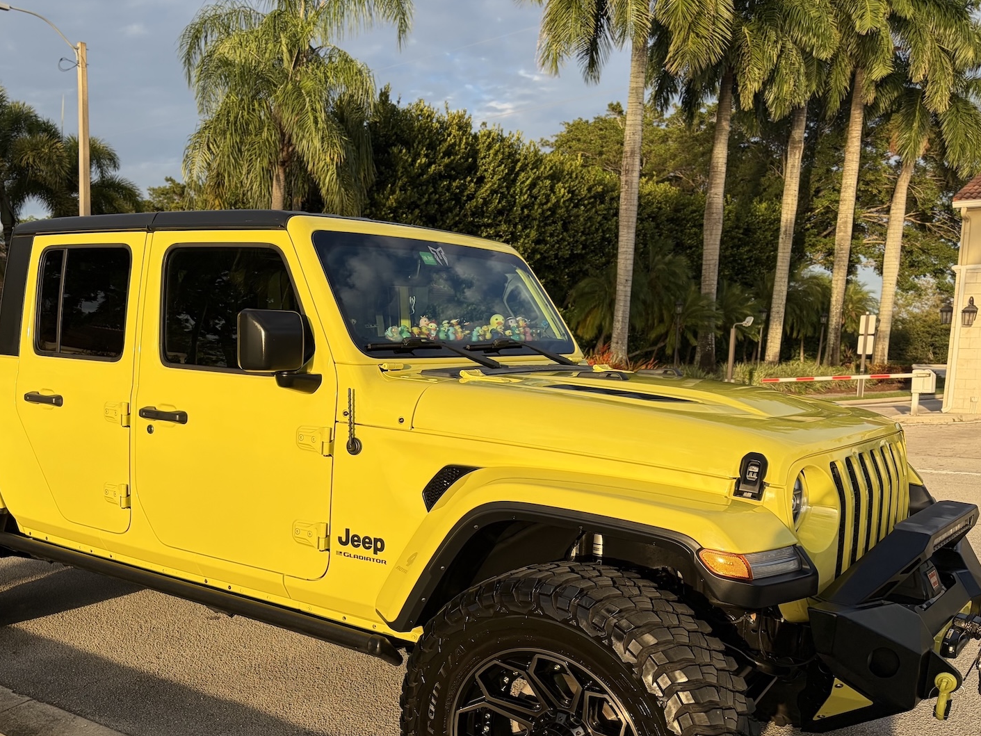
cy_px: 492
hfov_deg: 51.8
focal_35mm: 35
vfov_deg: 40.2
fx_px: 992
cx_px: 346
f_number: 1.6
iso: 50
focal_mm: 5.96
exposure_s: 1/2283
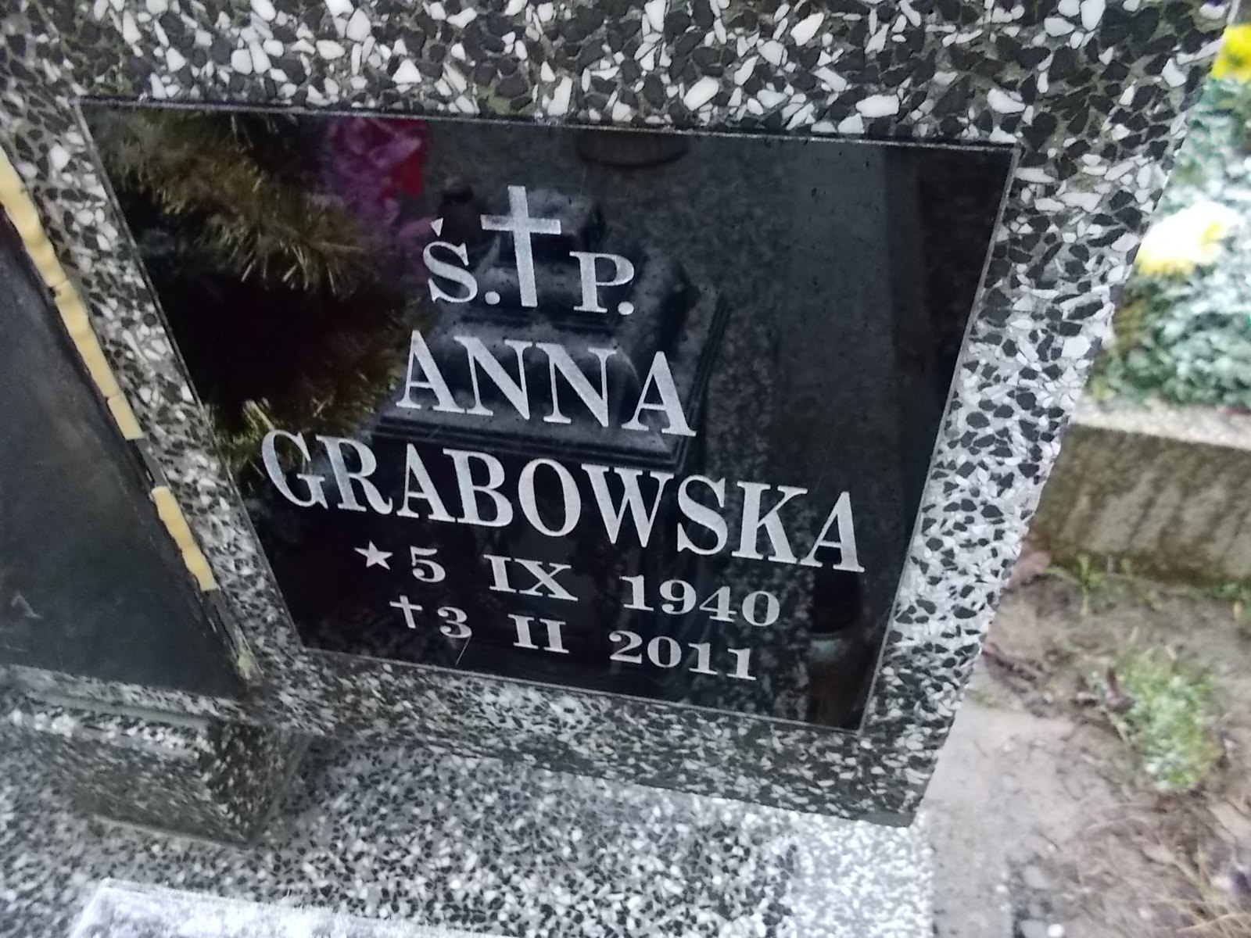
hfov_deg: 67.3
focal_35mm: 26
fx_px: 940
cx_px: 626
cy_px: 469
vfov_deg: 53.1
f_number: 3.2
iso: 400
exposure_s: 1/50
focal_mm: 4.6
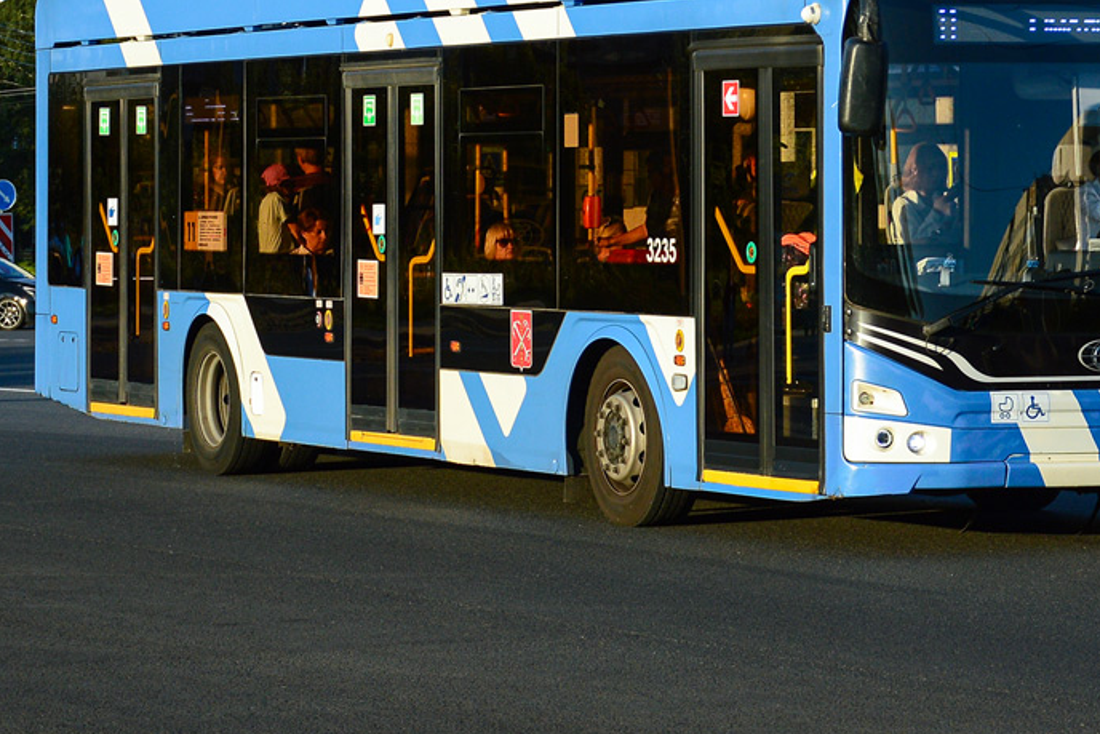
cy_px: -46
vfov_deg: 9.3
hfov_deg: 13.9
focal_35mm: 147
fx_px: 4495
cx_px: 697
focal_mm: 45
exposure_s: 1/640
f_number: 5.6
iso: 200
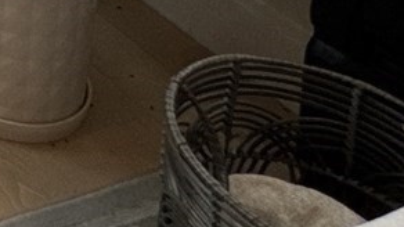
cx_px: -533
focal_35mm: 107
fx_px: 1146
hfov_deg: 14.3
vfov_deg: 7.8
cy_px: -656
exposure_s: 1/157
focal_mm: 2.22
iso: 40
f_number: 2.2
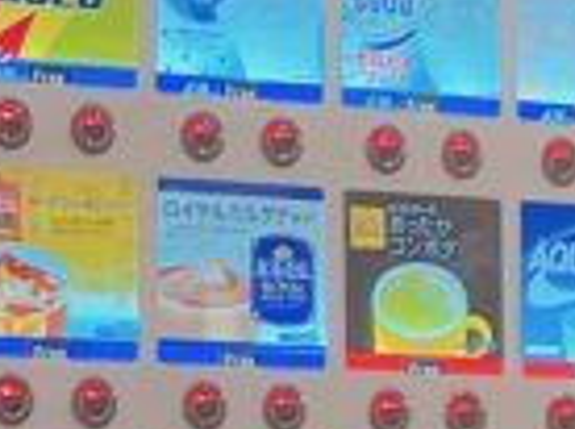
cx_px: -600
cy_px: 392
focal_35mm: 193
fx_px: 3200
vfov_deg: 7.6
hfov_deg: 9.5
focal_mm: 4.2
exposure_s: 1/50
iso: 100
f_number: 1.6
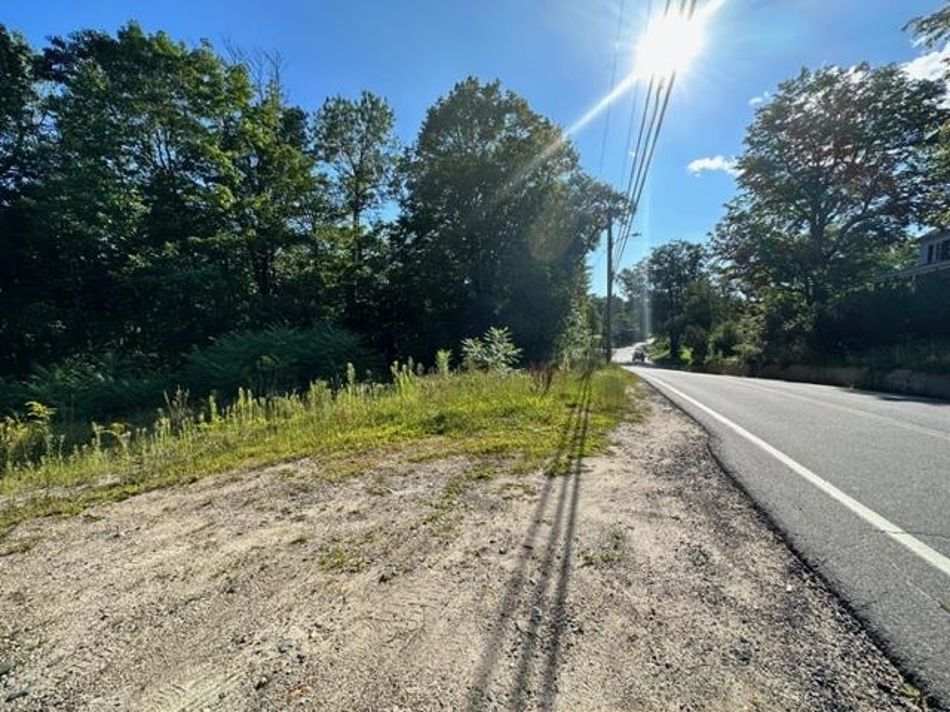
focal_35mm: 14
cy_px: 356
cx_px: 475
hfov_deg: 102.1
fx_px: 384
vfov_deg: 85.7
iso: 50
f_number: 2.2
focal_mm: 2.22
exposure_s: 1/1261
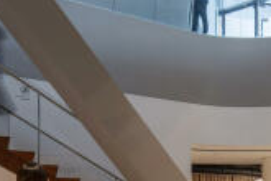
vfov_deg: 21.8
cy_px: 130
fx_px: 467
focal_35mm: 62
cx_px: 207
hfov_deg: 31.7
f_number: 10
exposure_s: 1/3
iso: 100
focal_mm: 17
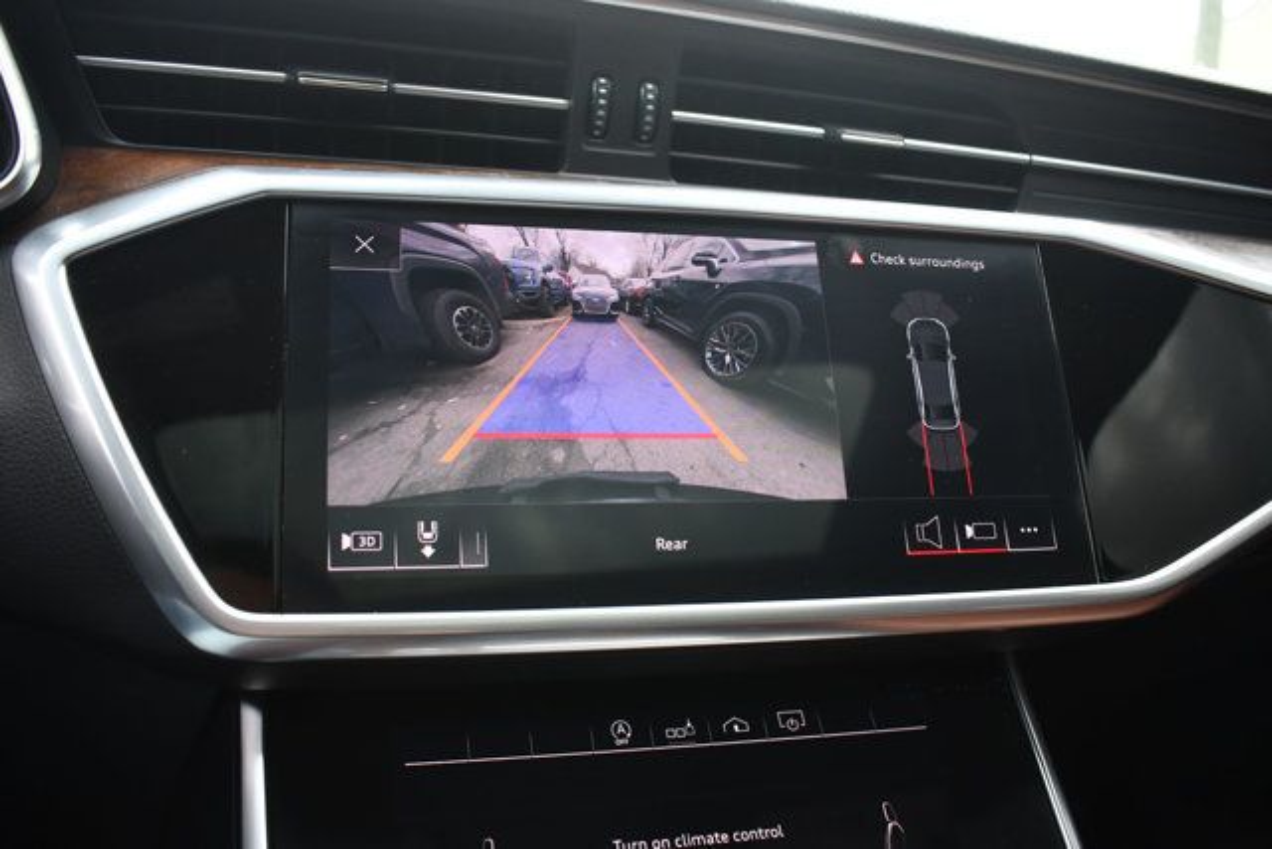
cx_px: 636
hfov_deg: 60.3
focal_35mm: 31
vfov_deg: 42.3
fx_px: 1096
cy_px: 424
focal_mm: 21
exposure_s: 1/250
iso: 720
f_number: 3.8
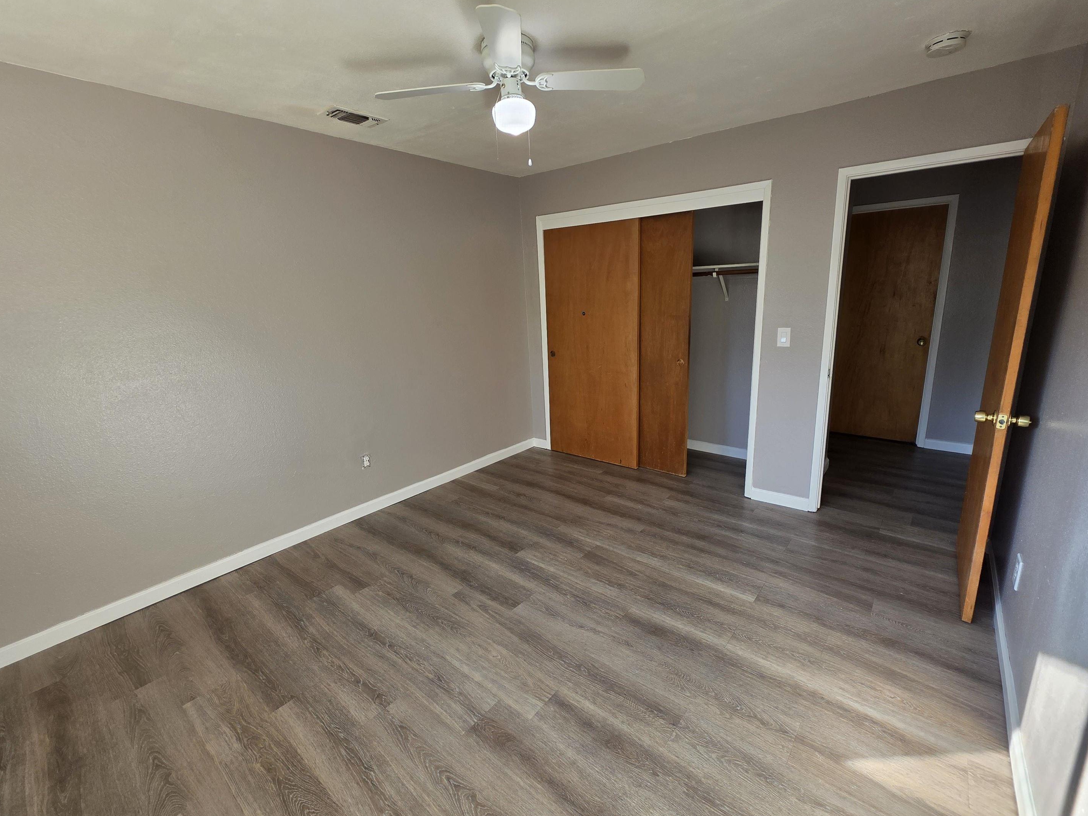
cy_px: 404
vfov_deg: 85.7
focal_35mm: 14
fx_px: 440
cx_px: 565
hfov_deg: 102.0
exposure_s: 1/120
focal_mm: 2.2
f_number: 1.9
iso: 50
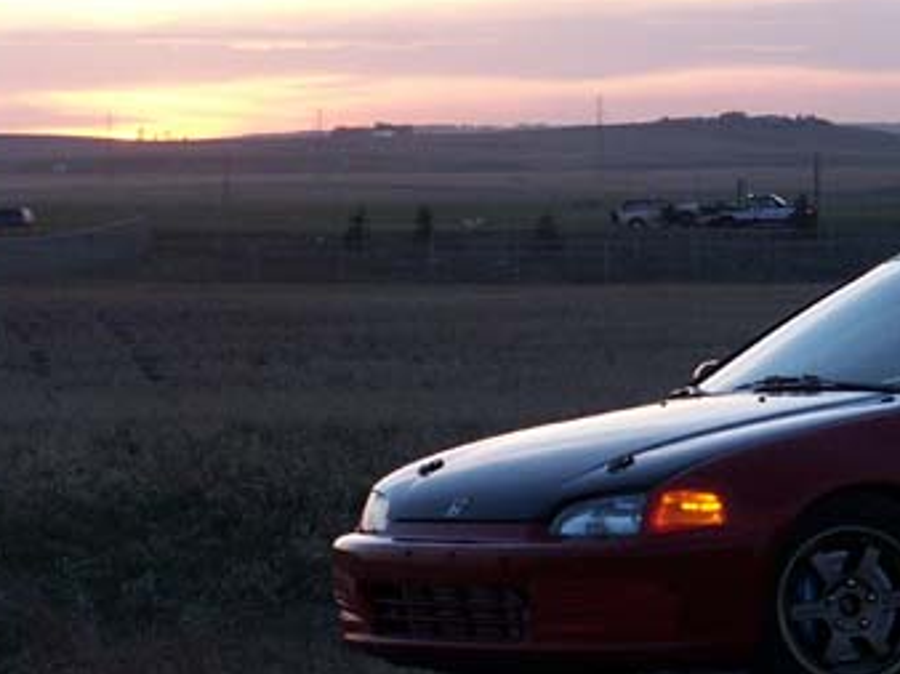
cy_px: 205
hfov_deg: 8.1
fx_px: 6339
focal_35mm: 244
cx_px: 690
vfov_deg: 6.1
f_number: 3.5
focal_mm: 25.62
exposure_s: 1/90
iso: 100
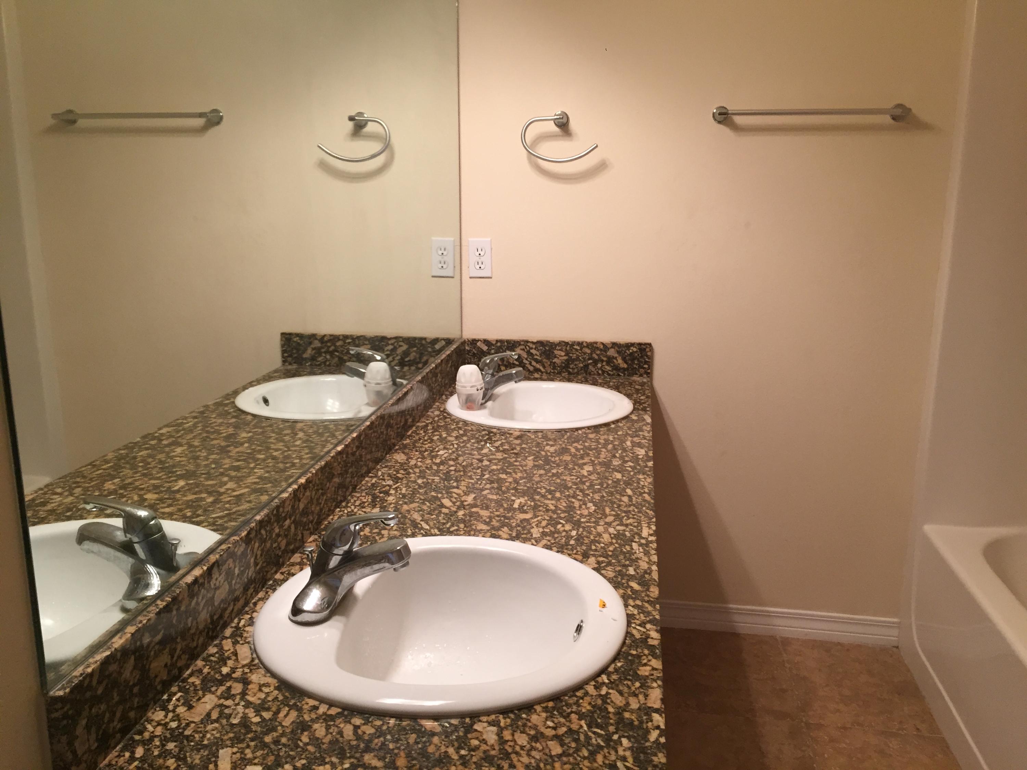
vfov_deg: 48.2
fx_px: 860
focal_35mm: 29
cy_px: 385
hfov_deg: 61.7
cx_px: 514
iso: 80
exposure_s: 1/30
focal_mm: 4.15
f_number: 2.2
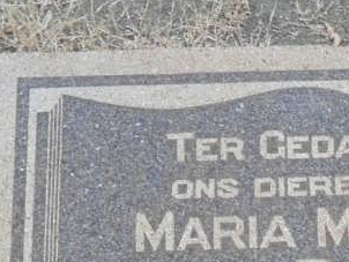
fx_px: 1281
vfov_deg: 11.3
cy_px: 374
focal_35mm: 127
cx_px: 326
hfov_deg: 15.3
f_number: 3.7
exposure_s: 1/125
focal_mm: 5.7
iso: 100
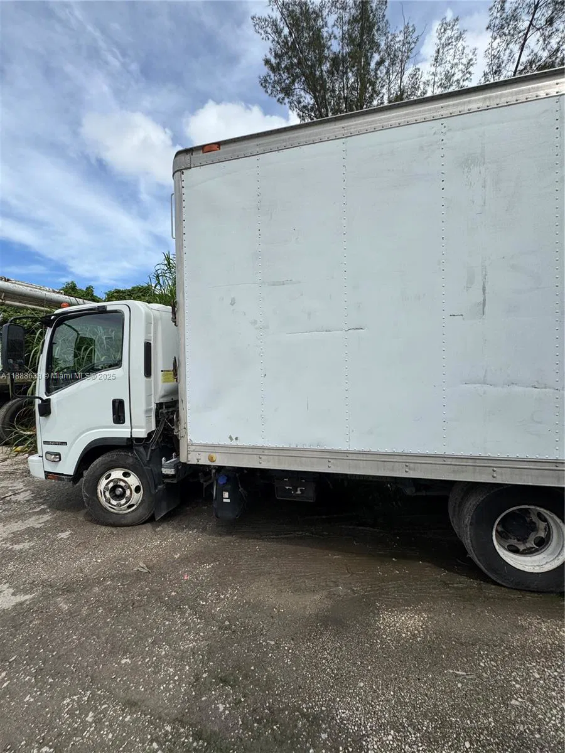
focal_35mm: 14
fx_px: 305
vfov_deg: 102.1
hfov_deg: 85.7
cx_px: 282
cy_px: 376
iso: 50
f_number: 2.2
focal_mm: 2.22
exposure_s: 1/2342
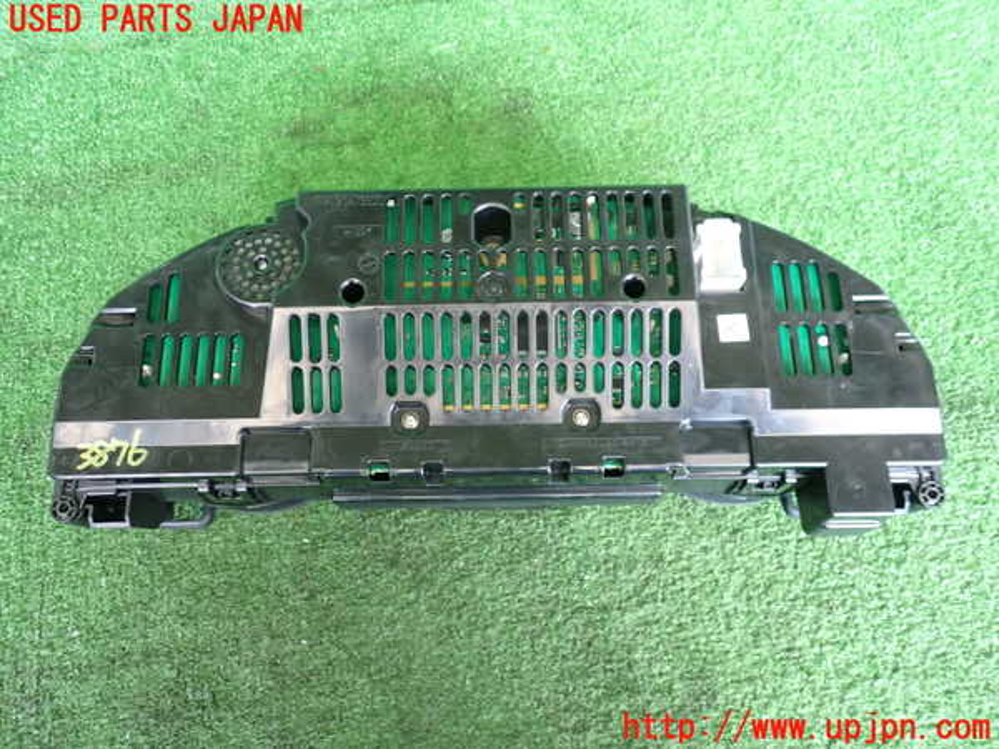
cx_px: 500
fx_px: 866
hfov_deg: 60.0
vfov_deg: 46.8
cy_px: 374
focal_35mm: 30
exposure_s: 1/30
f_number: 2.3
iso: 400
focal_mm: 5.4
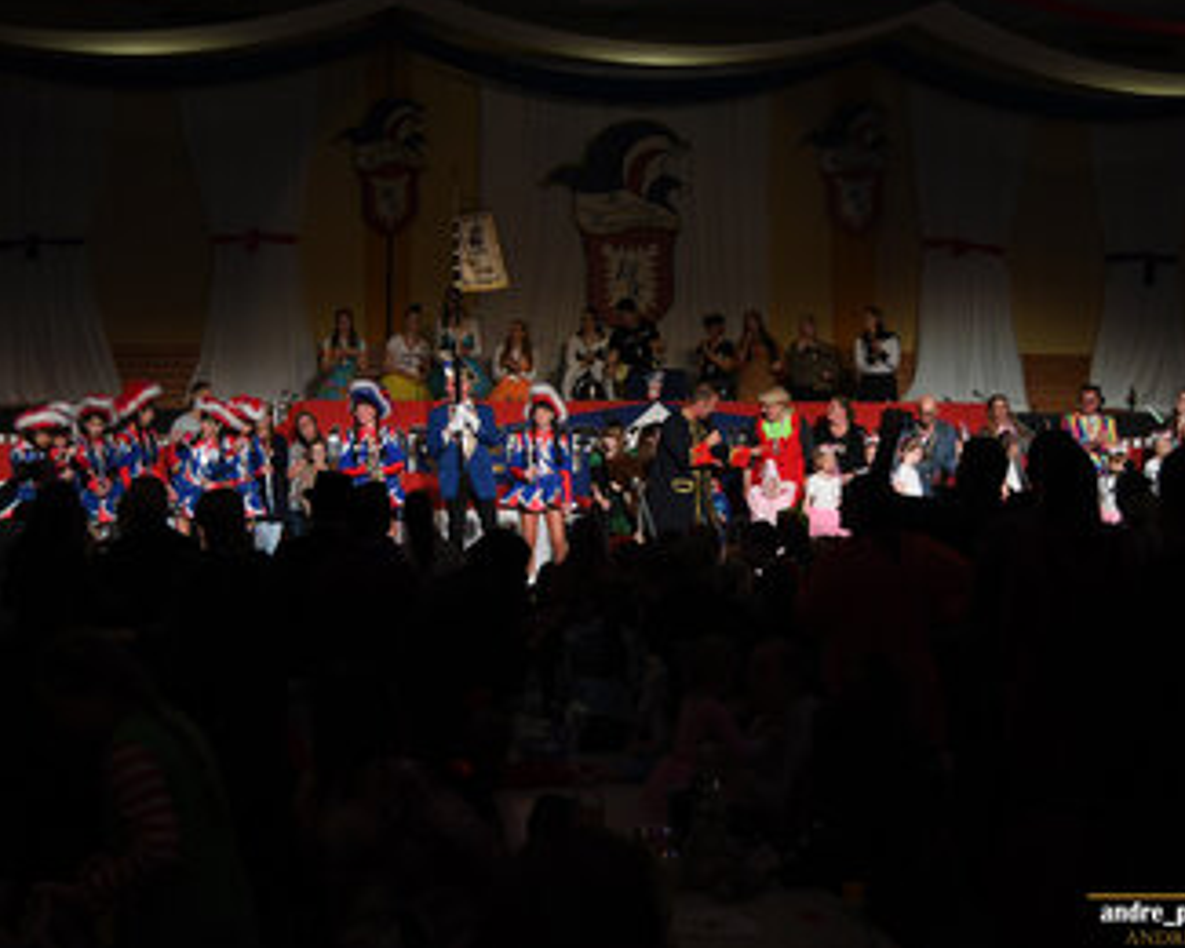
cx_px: 609
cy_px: 469
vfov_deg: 29.1
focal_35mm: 52
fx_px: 1824
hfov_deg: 36.0
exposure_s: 1/400
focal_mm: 30
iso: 1600
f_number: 4.2
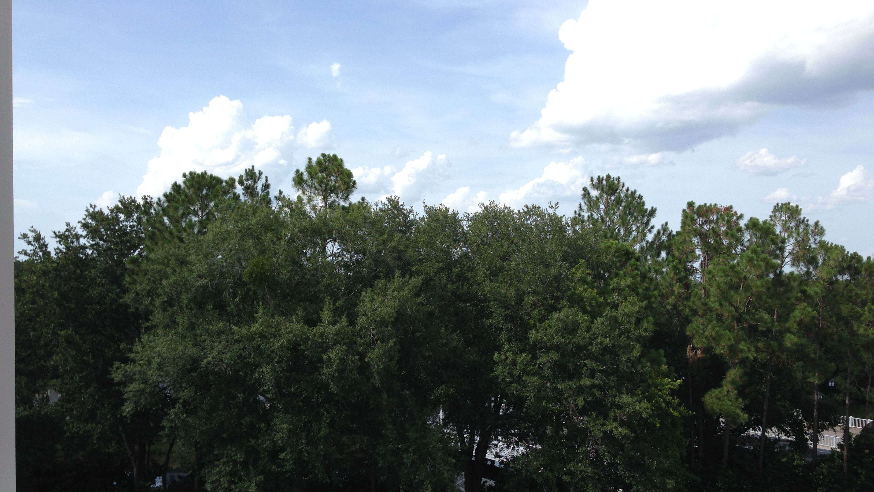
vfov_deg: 32.6
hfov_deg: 55.3
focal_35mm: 36
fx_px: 834
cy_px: 325
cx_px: 437
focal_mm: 4.12
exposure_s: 1/1178
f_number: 2.4
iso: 50
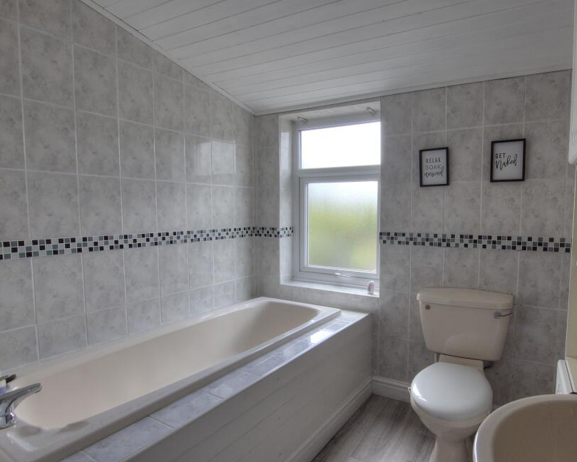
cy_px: 233
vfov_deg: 69.2
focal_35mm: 20
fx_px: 335
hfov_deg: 80.7
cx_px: 341
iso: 400
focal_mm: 11
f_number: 8
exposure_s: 1/60
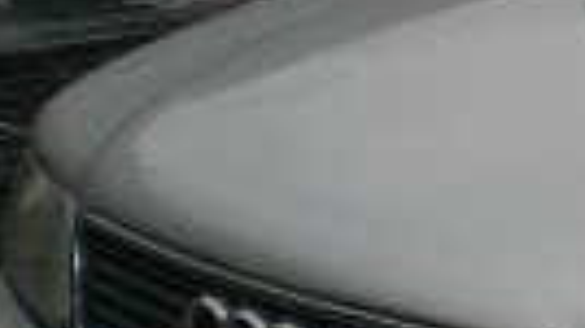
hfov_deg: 9.9
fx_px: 3068
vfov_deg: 6.1
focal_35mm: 198
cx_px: 1275
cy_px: 254
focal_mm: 6.3
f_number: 4.4
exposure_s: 1/1000
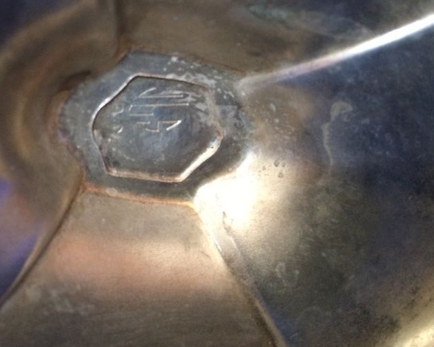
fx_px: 540
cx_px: 150
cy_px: 135
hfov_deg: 43.3
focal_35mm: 42
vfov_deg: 35.5
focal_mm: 4.12
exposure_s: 1/17
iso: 320
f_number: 2.2
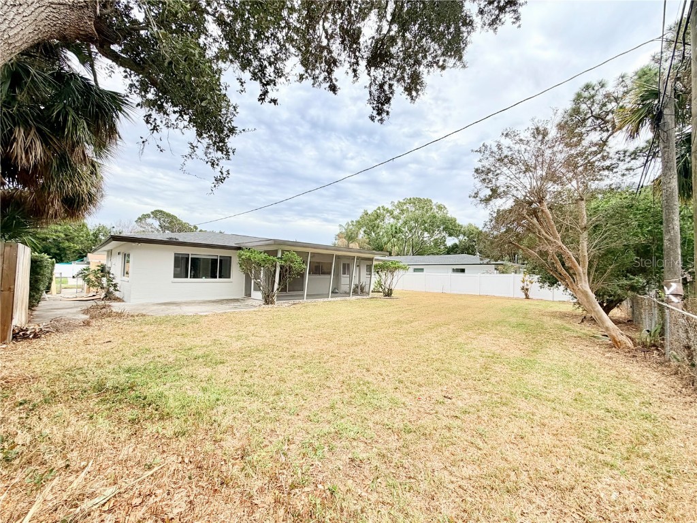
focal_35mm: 14
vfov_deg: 85.7
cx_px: 348
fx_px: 282
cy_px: 262
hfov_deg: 102.1
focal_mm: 2.22
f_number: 2.2
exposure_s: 1/770
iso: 32
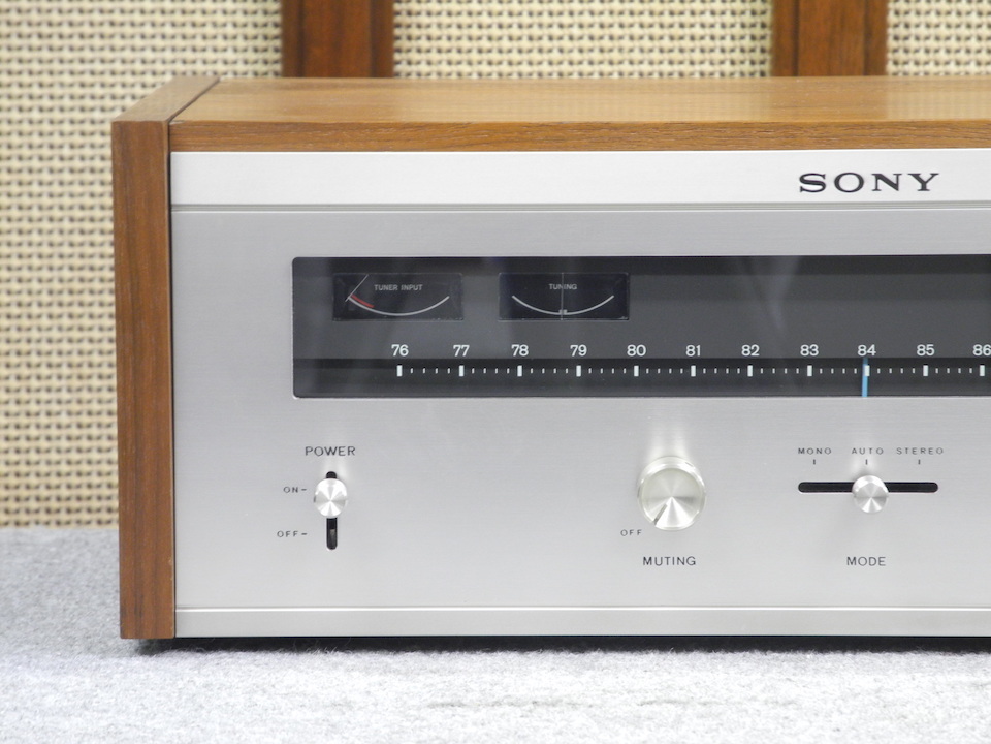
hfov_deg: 9.9
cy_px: 372
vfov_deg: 7.4
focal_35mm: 200
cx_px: 496
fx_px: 5726
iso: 400
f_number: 5.6
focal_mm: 42.6
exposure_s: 1/6.7
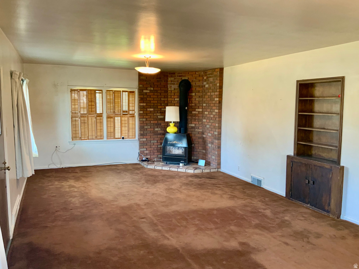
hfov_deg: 61.7
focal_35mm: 29
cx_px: 180
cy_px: 134
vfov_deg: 48.2
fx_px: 301
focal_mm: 3
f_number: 1.8
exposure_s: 1/60
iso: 100
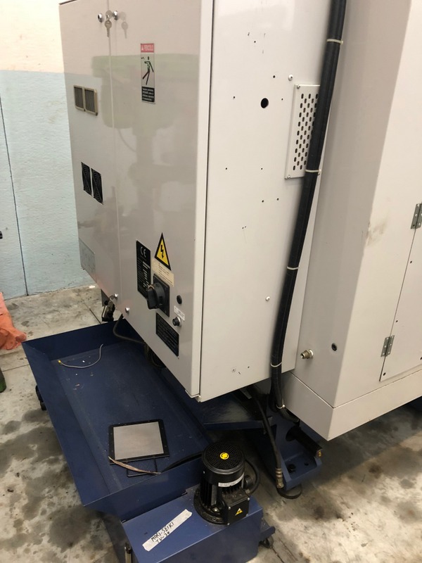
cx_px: 211
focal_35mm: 28
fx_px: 455
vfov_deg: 63.4
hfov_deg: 49.7
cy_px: 282
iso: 80
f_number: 1.8
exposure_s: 1/17
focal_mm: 3.99
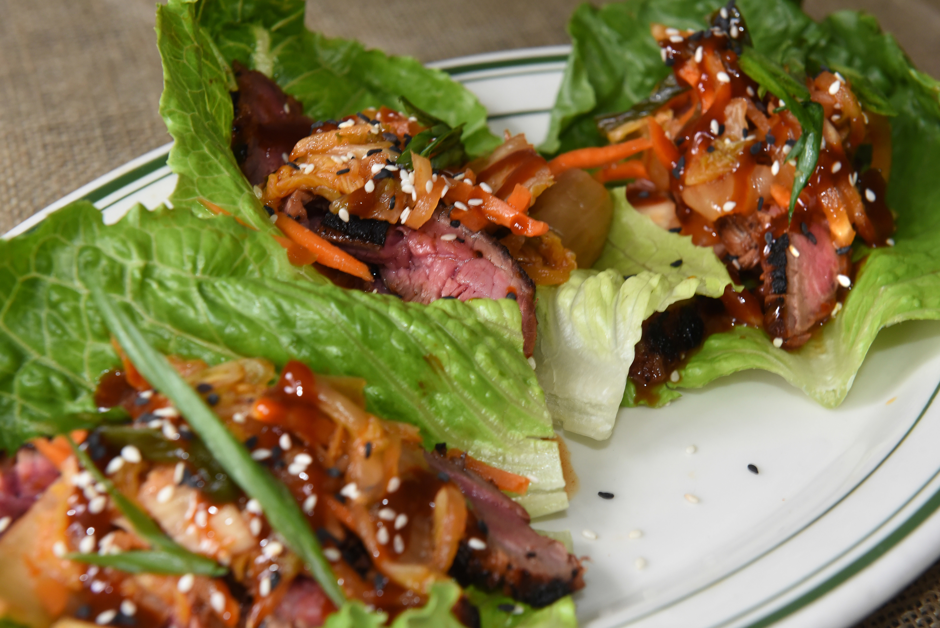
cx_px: 470
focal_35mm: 70
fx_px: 1828
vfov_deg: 19.5
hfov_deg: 28.8
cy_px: 314
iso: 1600
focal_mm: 70
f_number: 9
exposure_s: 1/40
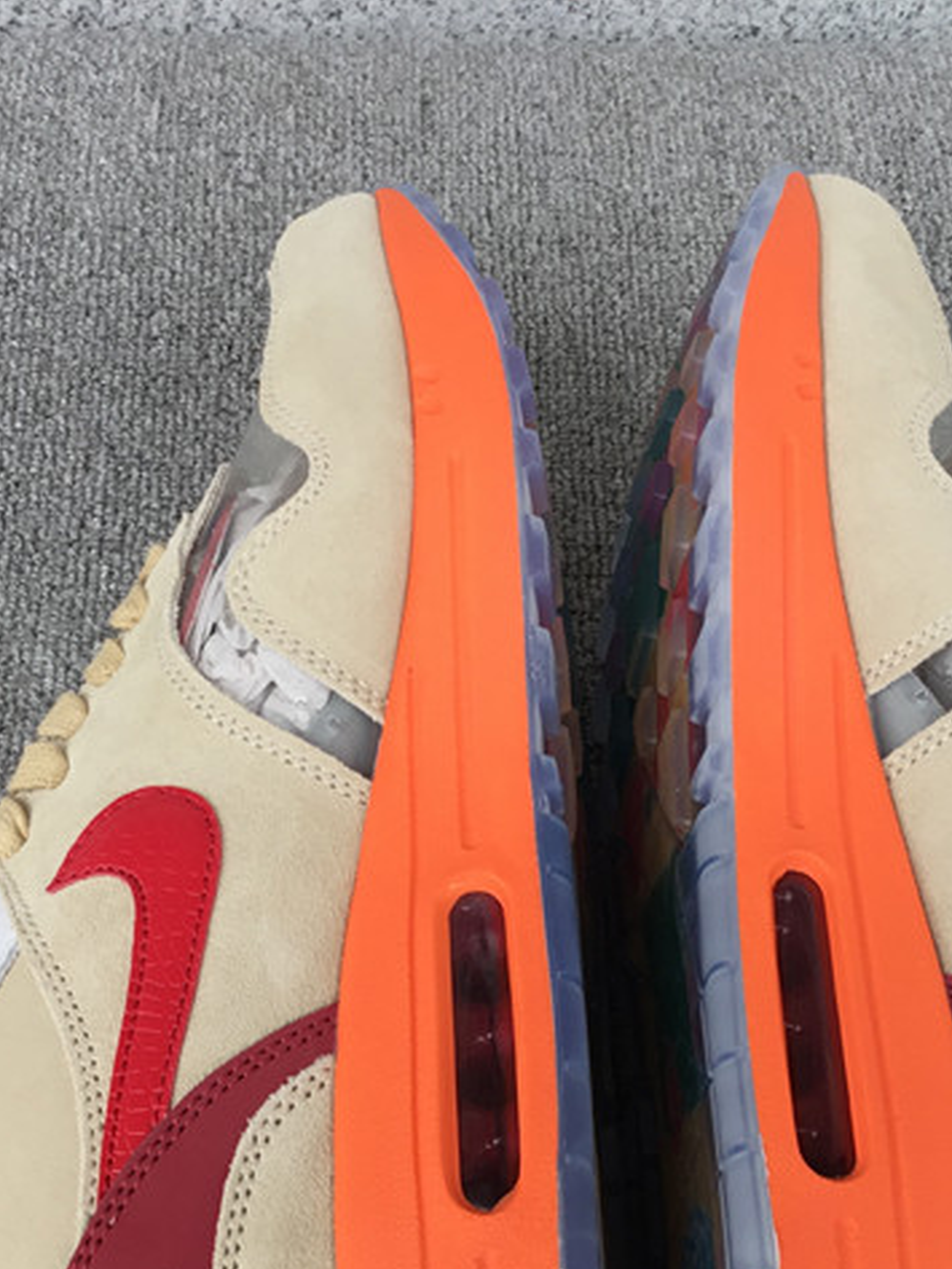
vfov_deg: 32.3
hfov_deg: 24.8
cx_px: 552
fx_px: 2162
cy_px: 879
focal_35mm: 59
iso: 25
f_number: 2.4
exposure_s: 1/105
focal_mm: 3.3
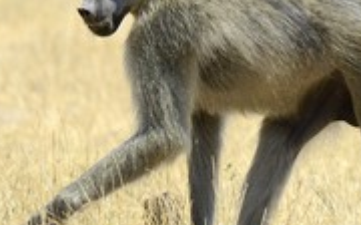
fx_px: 6554
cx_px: 166
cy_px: 54
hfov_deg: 3.2
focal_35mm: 667
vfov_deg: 2.0
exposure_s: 1/1000
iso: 200
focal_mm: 280
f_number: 5.6
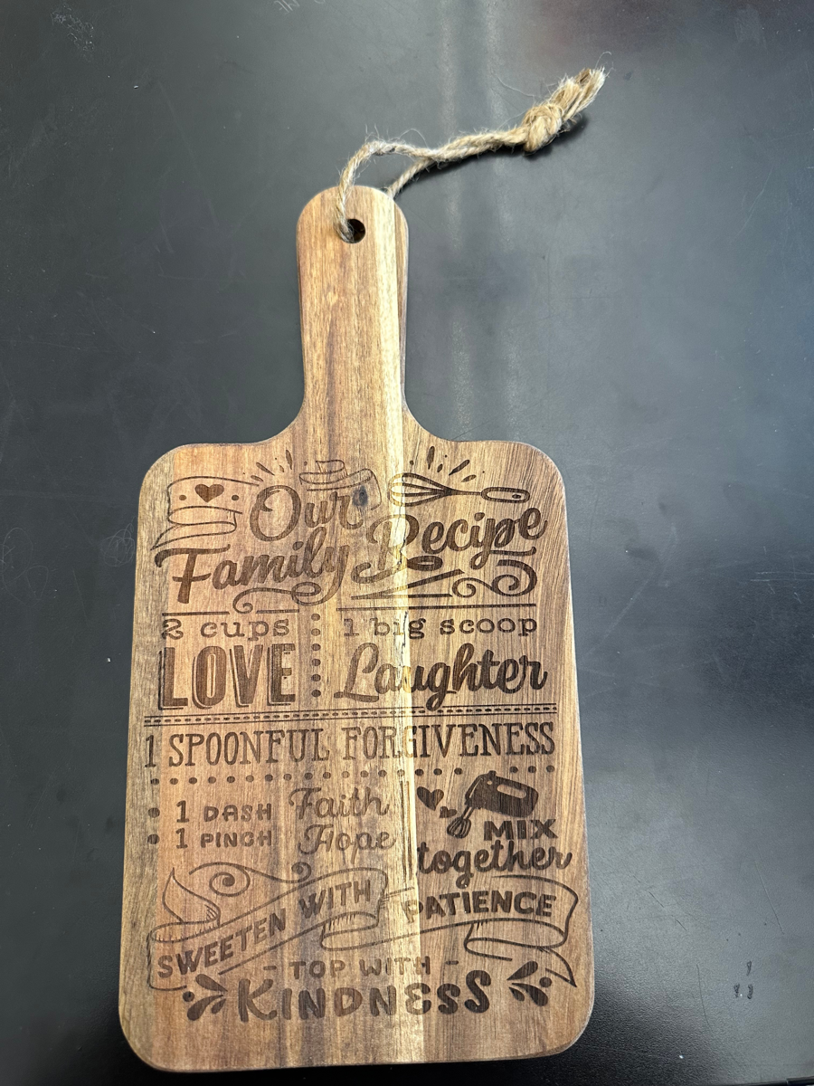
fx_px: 752
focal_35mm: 24
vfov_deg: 71.6
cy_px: 543
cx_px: 407
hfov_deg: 56.8
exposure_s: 1/60
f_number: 1.78
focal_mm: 6.86
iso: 250
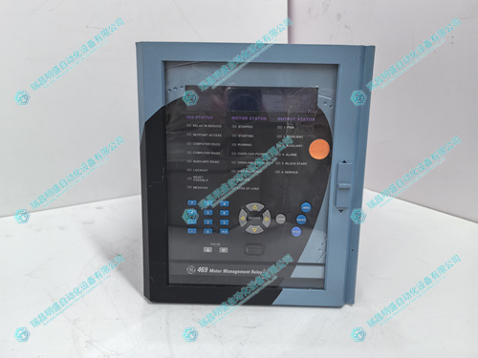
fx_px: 400
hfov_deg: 61.7
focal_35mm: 29
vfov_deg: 48.2
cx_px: 239
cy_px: 179
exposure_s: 1/100
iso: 160
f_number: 2
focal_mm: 5.75
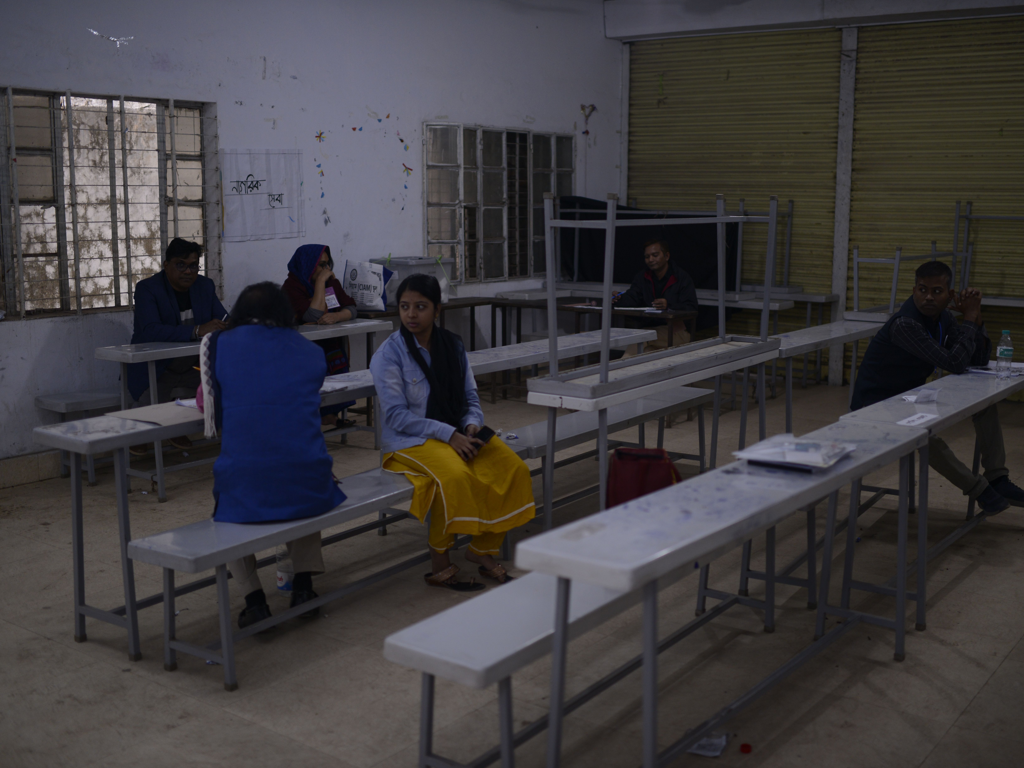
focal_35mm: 38
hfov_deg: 48.9
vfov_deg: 37.7
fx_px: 1124
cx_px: 560
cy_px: 384
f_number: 1.4
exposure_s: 1/250
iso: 400
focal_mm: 35
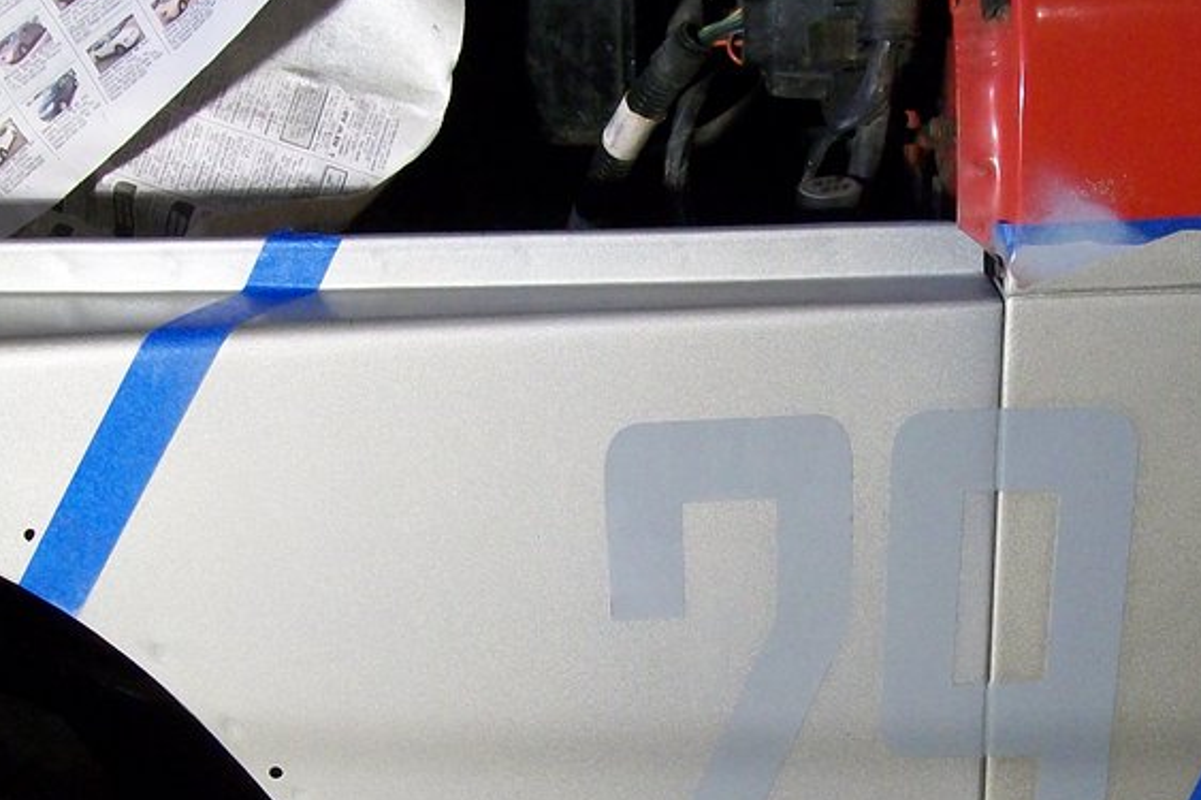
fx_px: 2201
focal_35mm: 66
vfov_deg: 20.1
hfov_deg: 30.5
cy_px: 745
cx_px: 625
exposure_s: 1/60
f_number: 2.7
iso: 160
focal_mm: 6.1
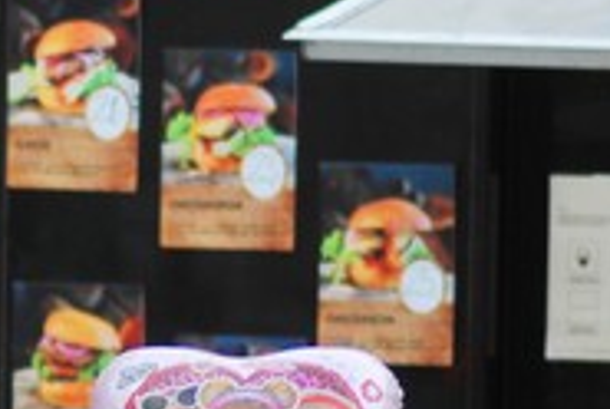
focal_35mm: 1365
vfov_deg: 1.0
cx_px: 284
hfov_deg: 1.5
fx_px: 23166
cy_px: 251
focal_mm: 210
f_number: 5
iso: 320
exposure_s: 1/160
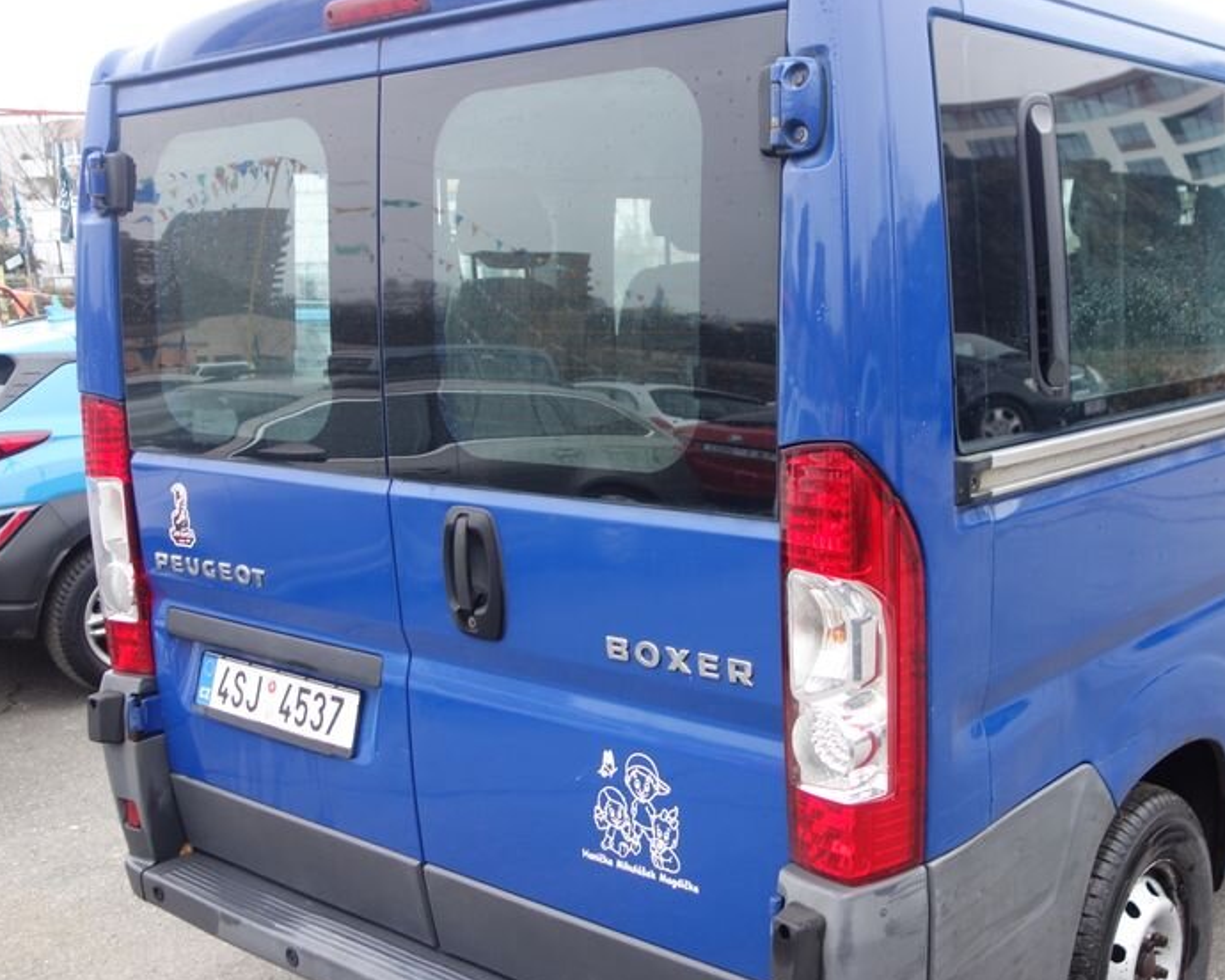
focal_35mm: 39
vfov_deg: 38.2
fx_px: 1414
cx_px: 730
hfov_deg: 46.6
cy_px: 516
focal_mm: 10.4
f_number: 1.8
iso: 125
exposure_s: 1/80
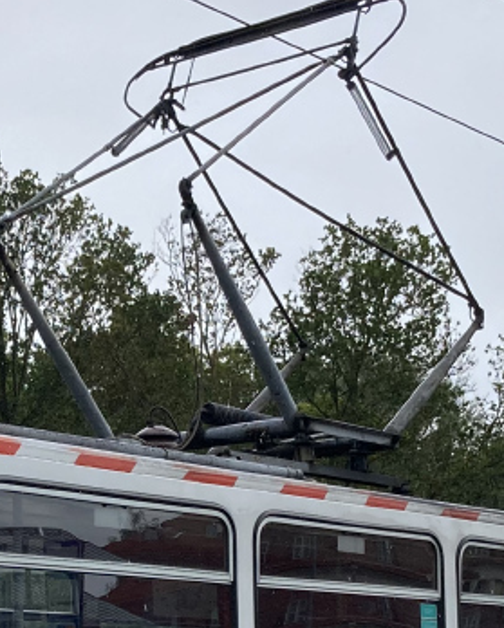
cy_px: 596
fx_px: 1899
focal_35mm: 102
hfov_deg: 15.0
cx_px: 65
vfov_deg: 18.4
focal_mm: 3.99
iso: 20
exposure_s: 1/1080
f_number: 1.8
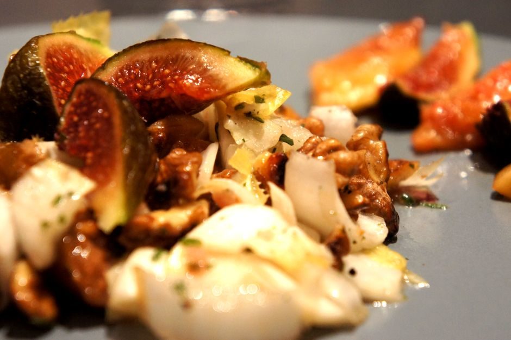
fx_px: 1171
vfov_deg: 16.5
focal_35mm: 82
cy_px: 170
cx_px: 256
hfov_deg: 24.6
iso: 1600
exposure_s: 1/100
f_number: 5.6
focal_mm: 55
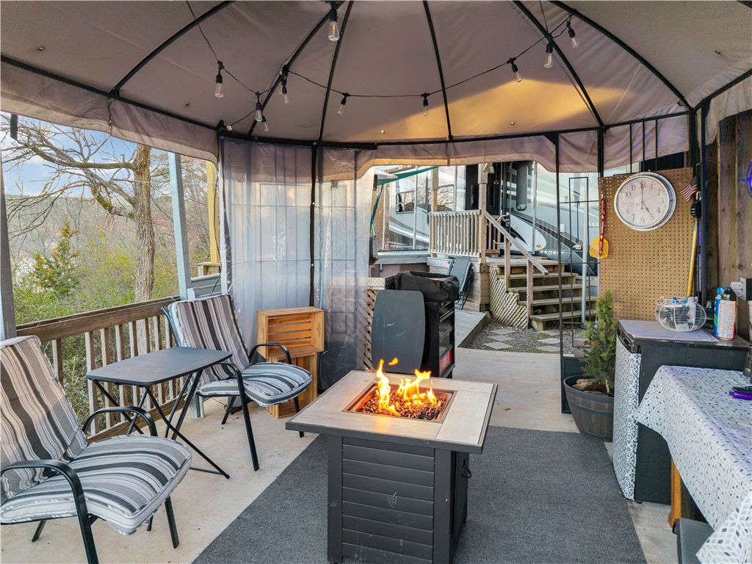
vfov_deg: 56.8
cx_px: 376
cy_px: 282
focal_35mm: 24
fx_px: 521
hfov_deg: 71.6
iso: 400
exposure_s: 1/200
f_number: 1.8
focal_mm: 8.67
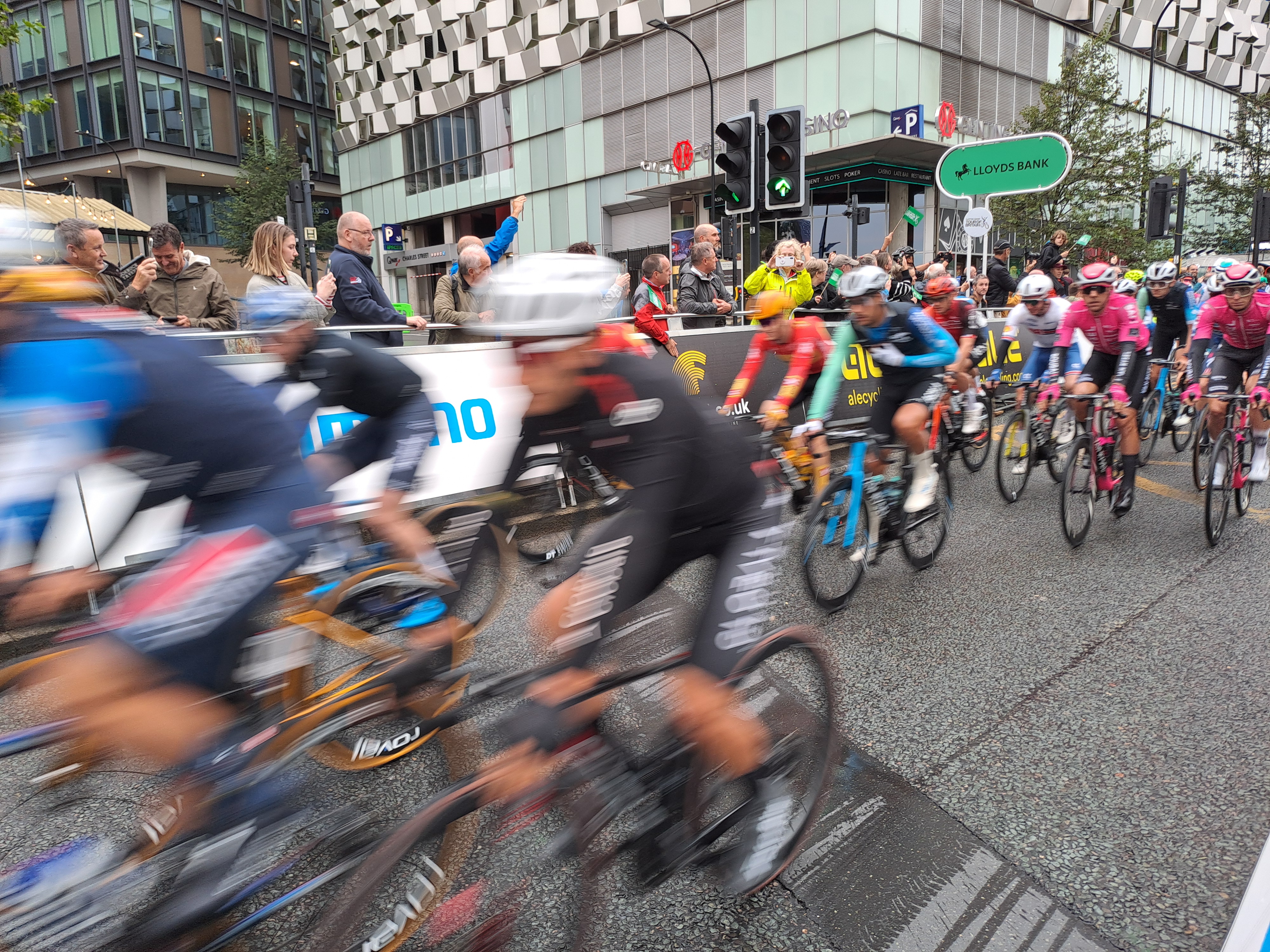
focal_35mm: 25
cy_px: 476
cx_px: 635
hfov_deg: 69.4
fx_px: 917
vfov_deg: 54.9
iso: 32
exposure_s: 1/50
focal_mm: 4.65
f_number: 1.8
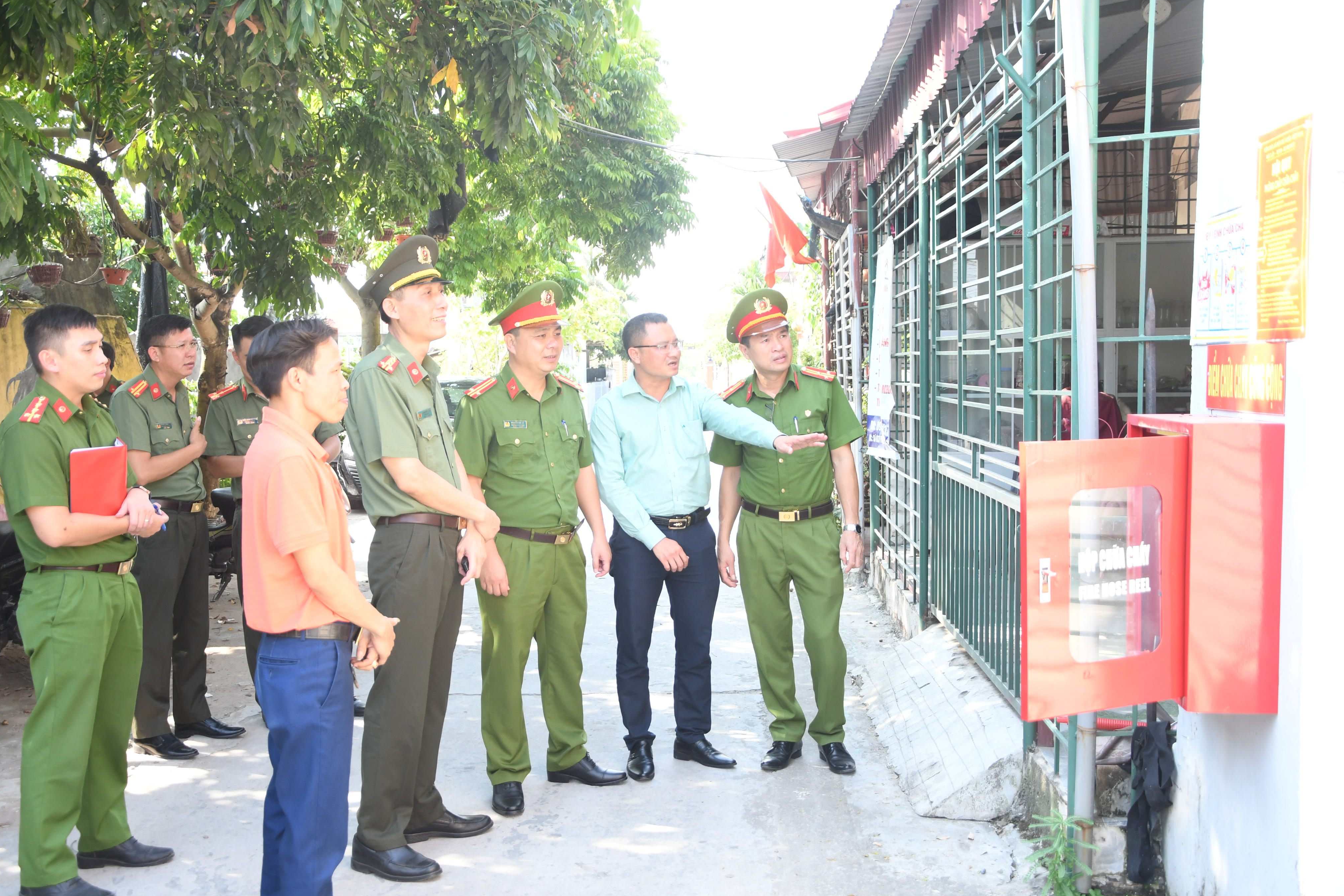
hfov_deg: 55.8
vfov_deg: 38.9
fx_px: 1269
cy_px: 441
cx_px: 659
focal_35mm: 34
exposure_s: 1/200
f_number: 3.8
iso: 400
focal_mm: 22
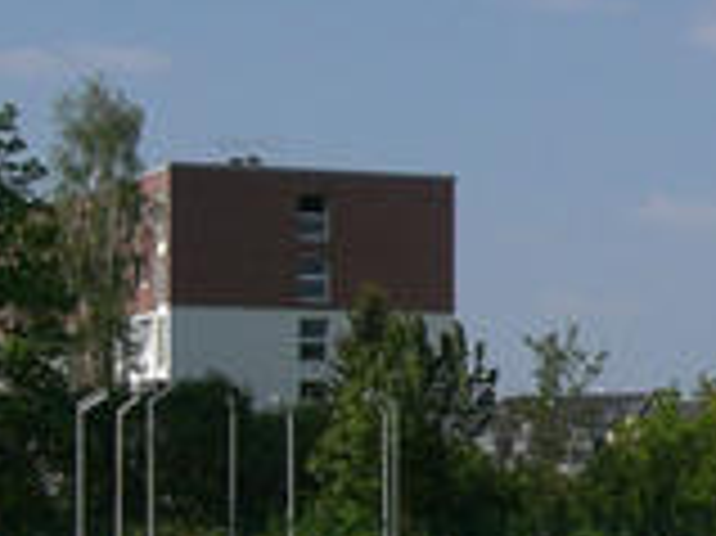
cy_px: 387
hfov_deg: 12.3
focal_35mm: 153
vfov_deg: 9.7
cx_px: 1072
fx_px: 3162
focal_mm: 6.3
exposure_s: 1/1000
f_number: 4.4
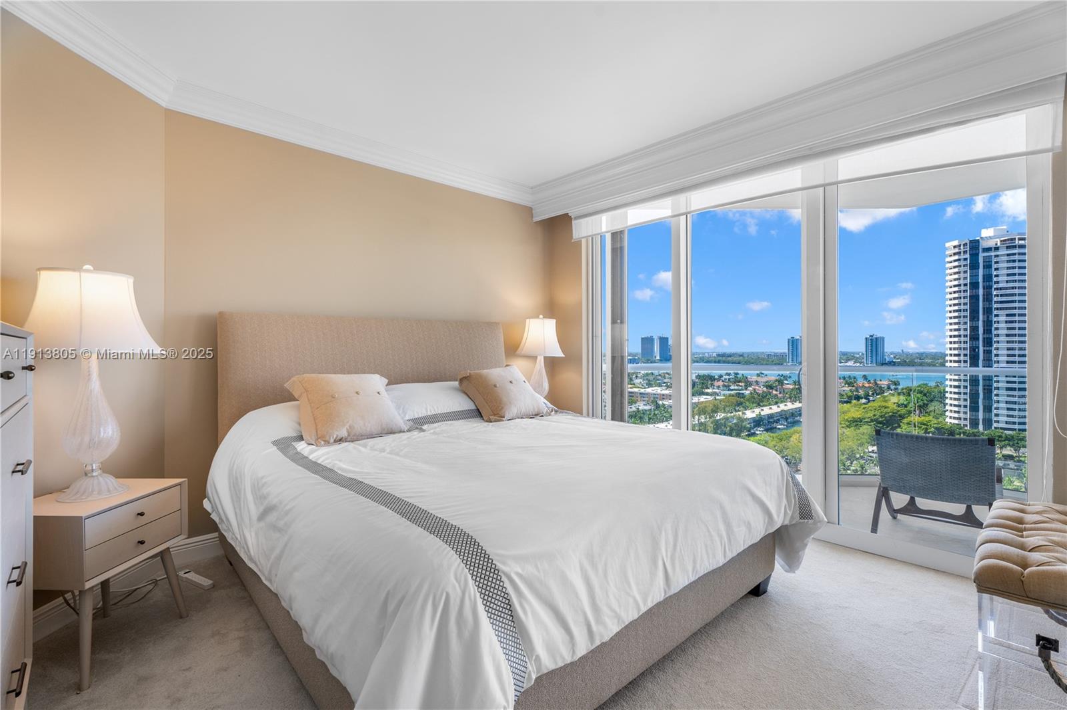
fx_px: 474
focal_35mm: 16
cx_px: 534
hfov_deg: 96.8
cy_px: 355
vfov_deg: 73.7
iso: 400
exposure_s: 1/20
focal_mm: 16
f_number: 8
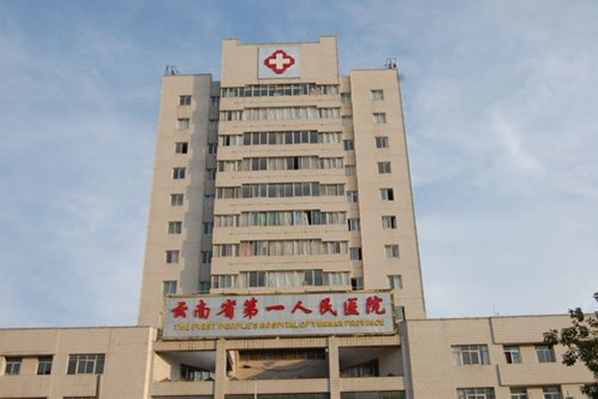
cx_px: 299
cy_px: 200
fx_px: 698
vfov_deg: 31.9
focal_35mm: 42
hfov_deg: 46.4
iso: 200
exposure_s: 1/250
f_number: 8
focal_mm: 28
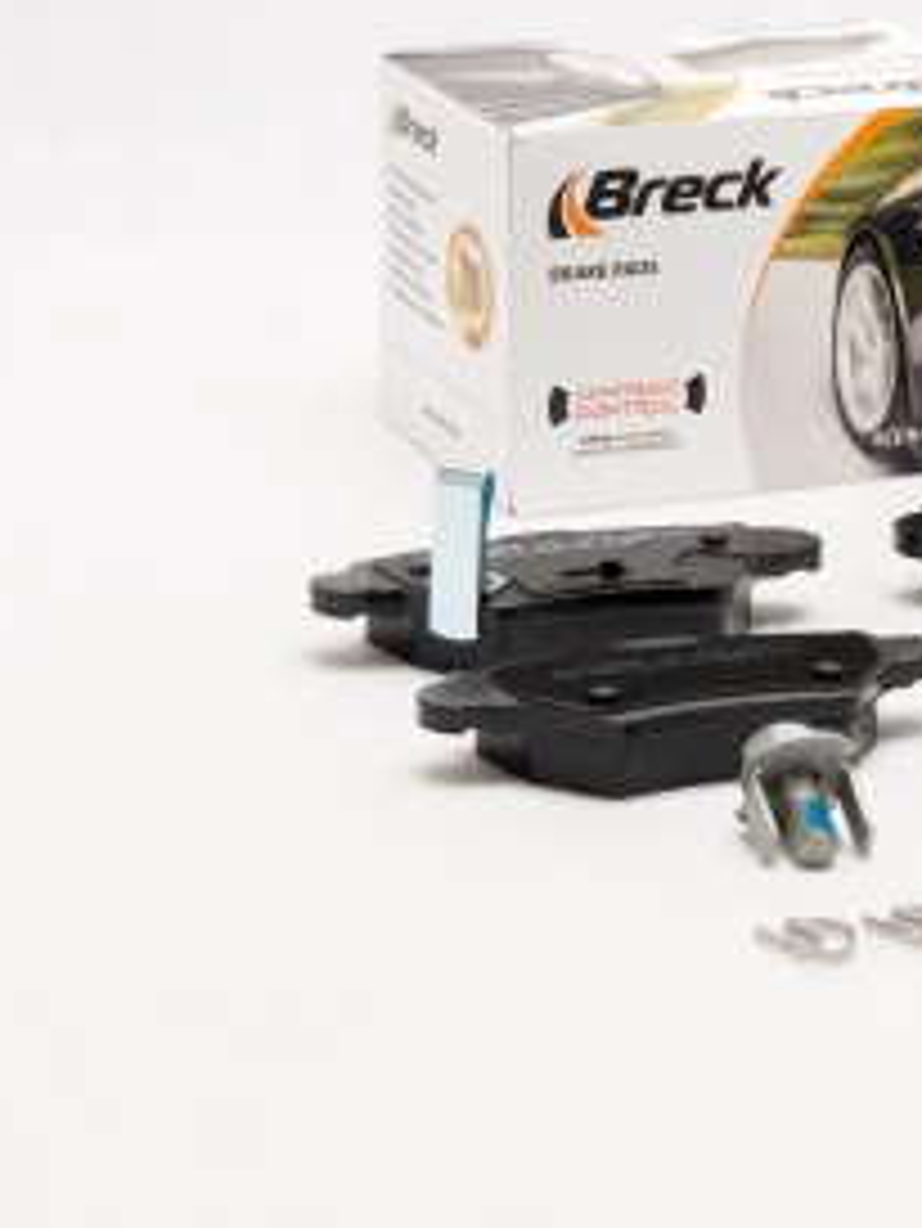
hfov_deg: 7.7
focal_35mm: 190
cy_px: 558
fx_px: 6742
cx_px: 1183
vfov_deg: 10.4
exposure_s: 1/125
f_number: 13
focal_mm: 60
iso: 100
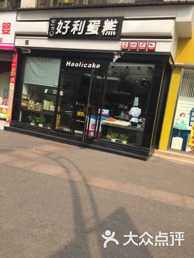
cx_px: 97
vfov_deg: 61.7
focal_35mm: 29
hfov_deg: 48.2
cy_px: 129
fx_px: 217
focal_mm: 4.15
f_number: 2.2
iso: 32
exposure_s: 1/1199
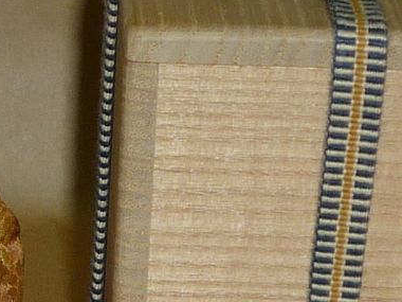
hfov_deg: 7.4
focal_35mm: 266
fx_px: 3089
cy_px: 353
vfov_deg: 5.6
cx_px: -79
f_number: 4.3
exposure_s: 1/40
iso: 100
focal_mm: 7.8
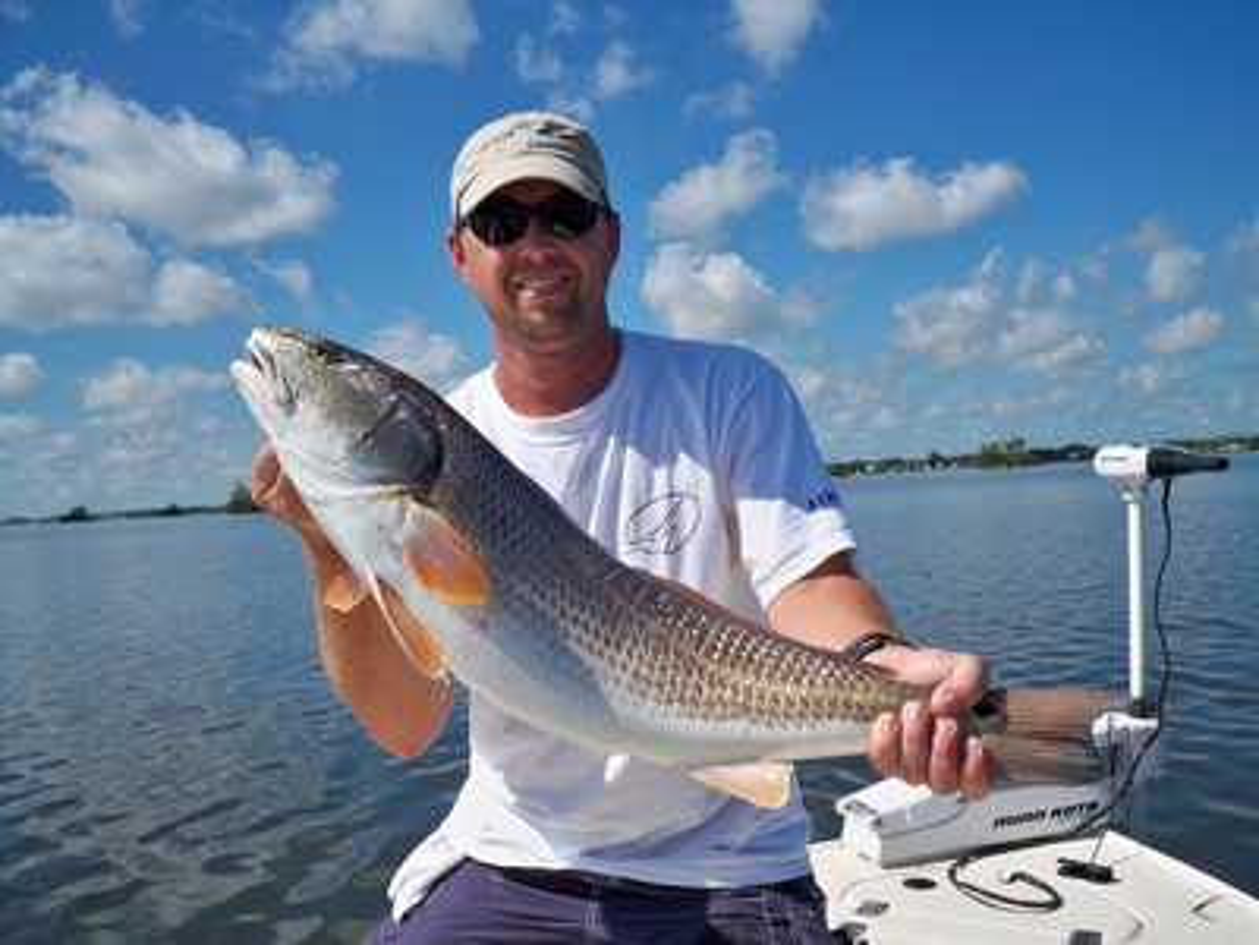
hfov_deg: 52.6
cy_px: 472
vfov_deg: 40.7
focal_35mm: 35
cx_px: 630
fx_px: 1273
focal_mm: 6.3
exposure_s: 1/640
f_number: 4.7
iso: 64
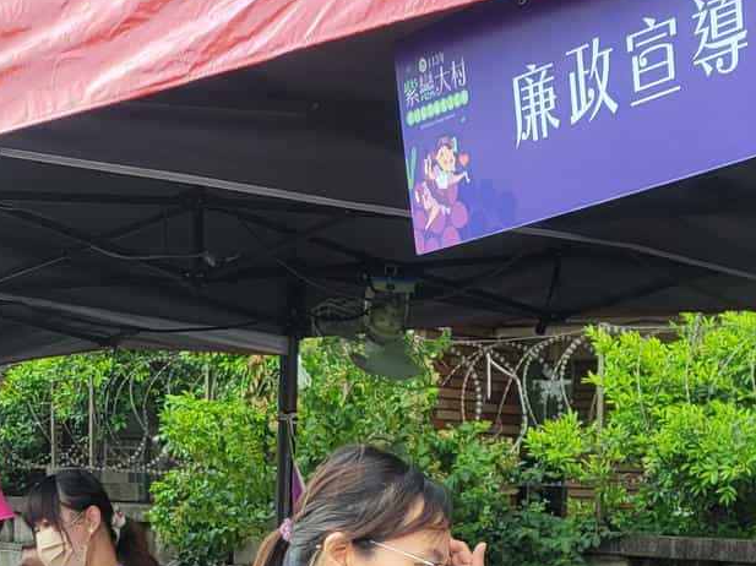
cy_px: 870
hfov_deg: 23.0
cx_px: 444
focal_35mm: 85
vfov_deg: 15.8
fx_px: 1855
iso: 40
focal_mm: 5.4
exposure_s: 1/419
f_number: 1.8
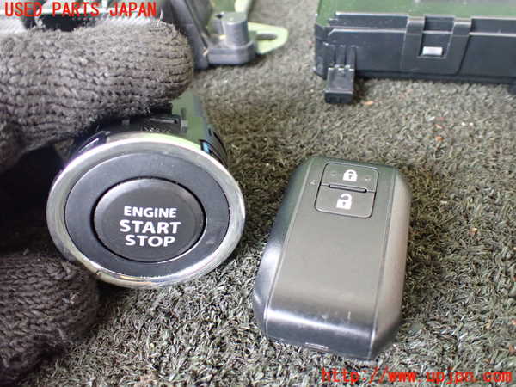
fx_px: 447
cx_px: 258
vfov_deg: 46.8
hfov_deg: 60.0
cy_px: 194
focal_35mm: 30
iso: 800
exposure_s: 1/60
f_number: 2.3
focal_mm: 5.4
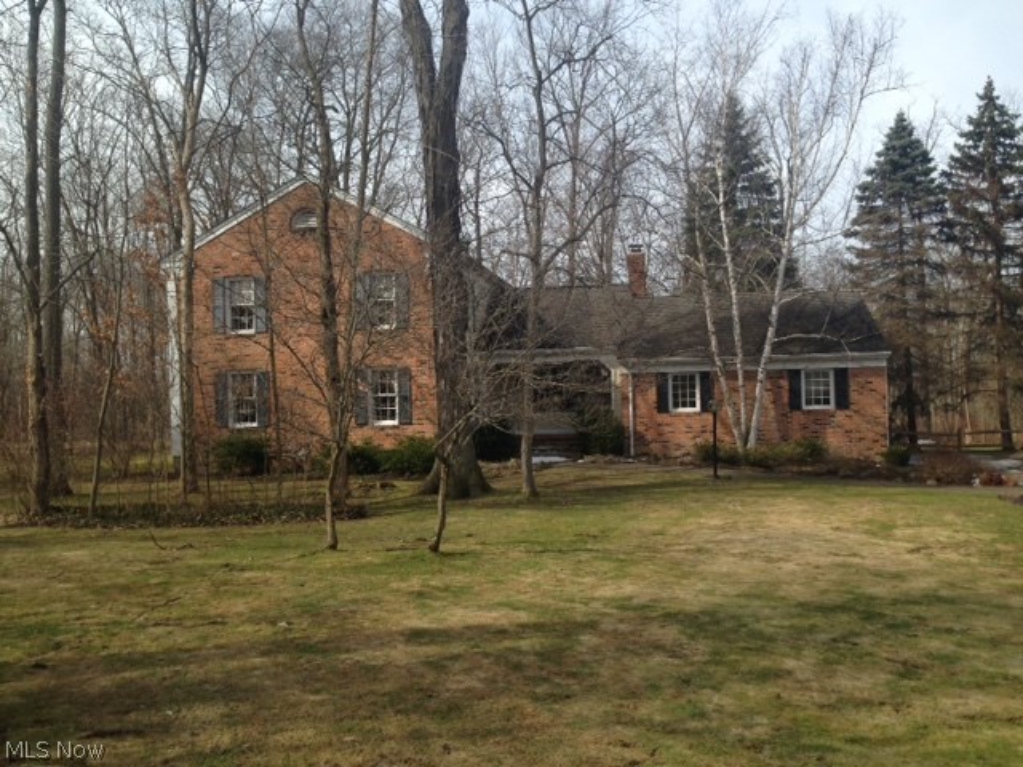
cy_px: 384
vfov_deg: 42.9
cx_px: 512
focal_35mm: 33
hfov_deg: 55.4
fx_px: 975
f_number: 2.4
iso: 50
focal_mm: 4.12
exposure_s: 1/1004
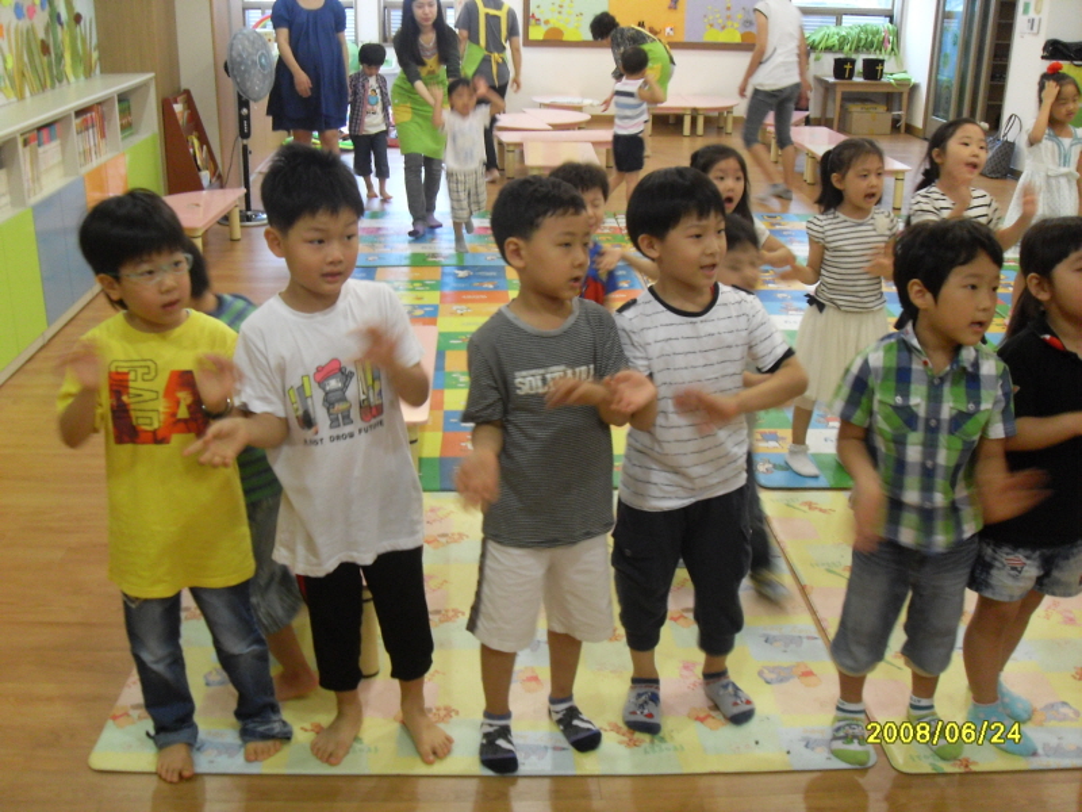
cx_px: 541
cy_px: 406
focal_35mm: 37
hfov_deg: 50.1
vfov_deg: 38.7
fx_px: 1157
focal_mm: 6.3
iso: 200
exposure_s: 1/20
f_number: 2.8
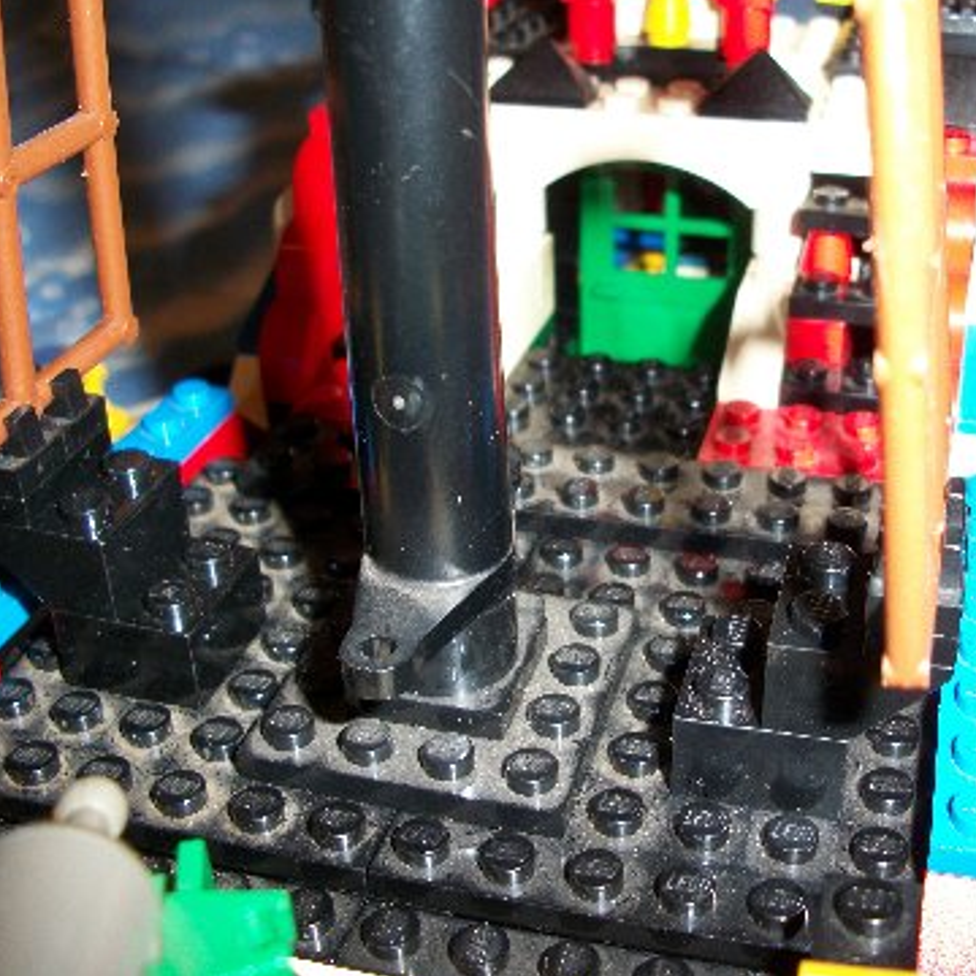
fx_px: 1372
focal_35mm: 43
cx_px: 624
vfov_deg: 39.2
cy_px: 476
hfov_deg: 38.9
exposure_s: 1/60
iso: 80
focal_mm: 6.3
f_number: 3.1
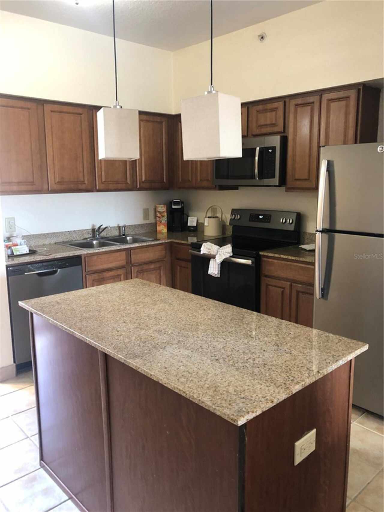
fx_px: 414
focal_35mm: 28
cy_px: 256
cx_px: 192
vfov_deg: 63.4
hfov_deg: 49.8
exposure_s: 1/15
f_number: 1.8
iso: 64
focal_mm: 3.99
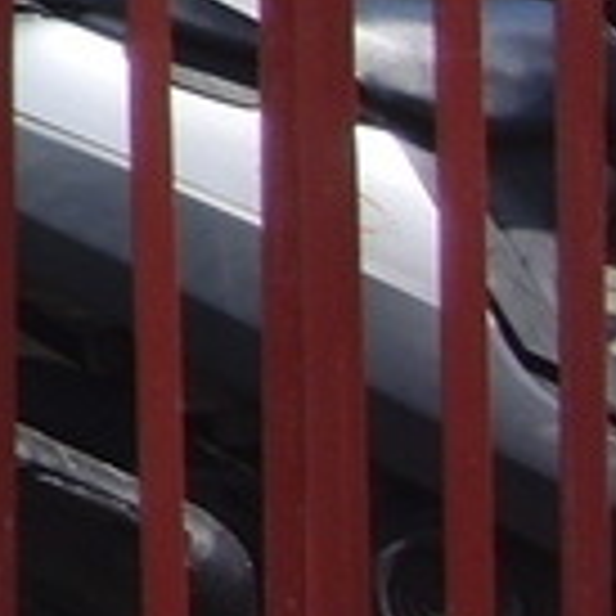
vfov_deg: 10.3
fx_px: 3181
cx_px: -1682
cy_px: -549
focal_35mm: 158
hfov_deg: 8.0
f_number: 3.2
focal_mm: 4.3
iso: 100
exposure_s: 1/500
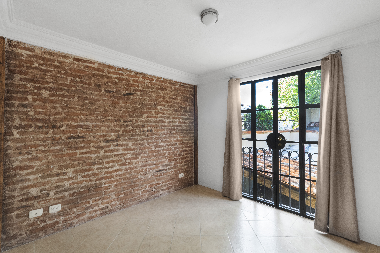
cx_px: 190
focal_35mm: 16
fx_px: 174
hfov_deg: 95.0
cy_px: 126
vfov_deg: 72.1
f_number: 8
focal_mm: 11
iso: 640
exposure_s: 1/10
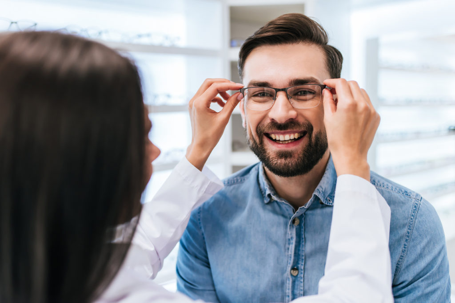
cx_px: 228
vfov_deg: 37.9
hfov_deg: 54.4
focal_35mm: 35
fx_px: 442
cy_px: 152
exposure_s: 1/400
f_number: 2
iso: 400
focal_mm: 35
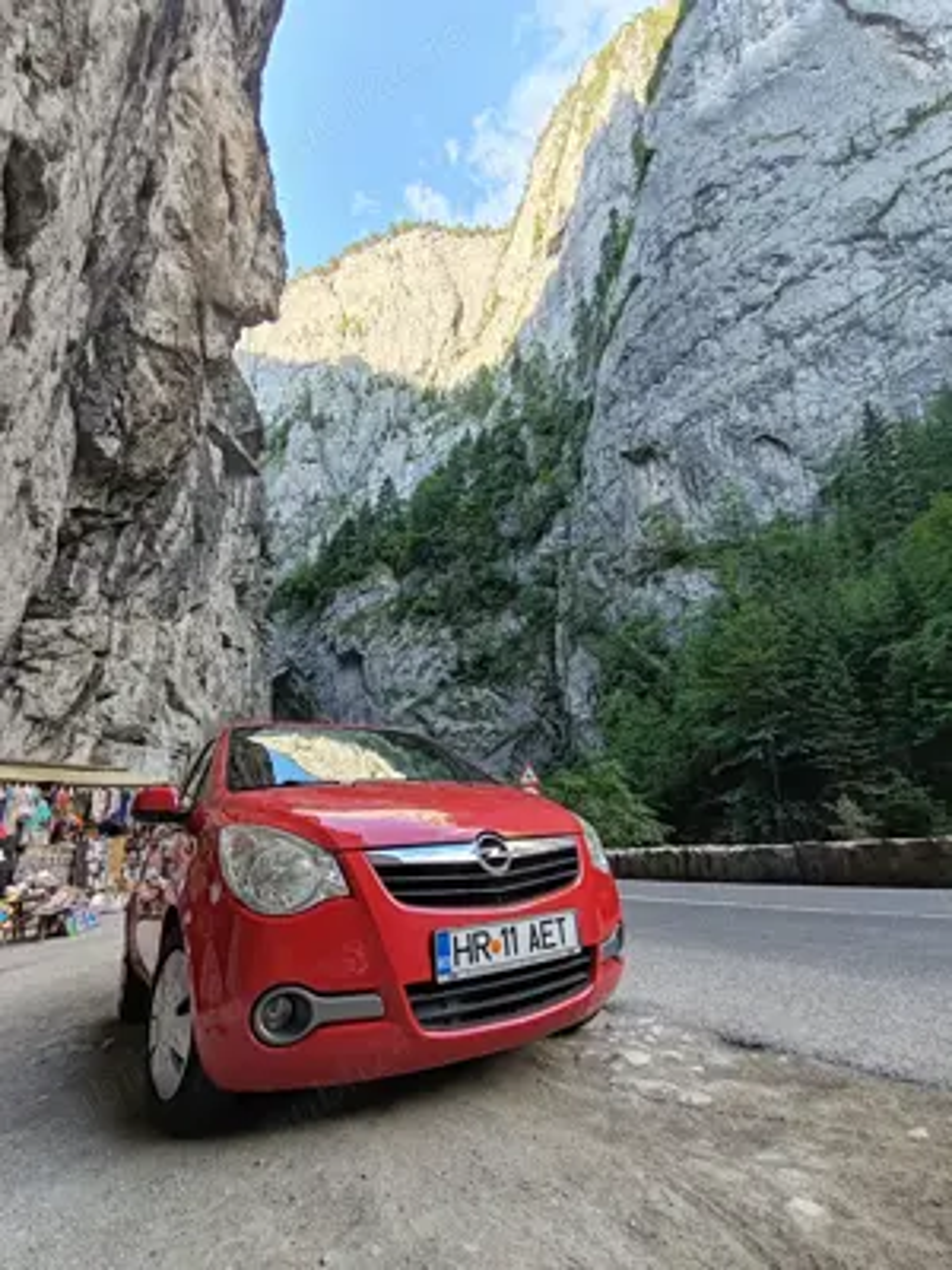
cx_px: 476
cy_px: 635
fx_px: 587
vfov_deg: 94.5
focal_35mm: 16
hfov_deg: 78.1
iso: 50
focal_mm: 1.96
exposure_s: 1/160
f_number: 2.2
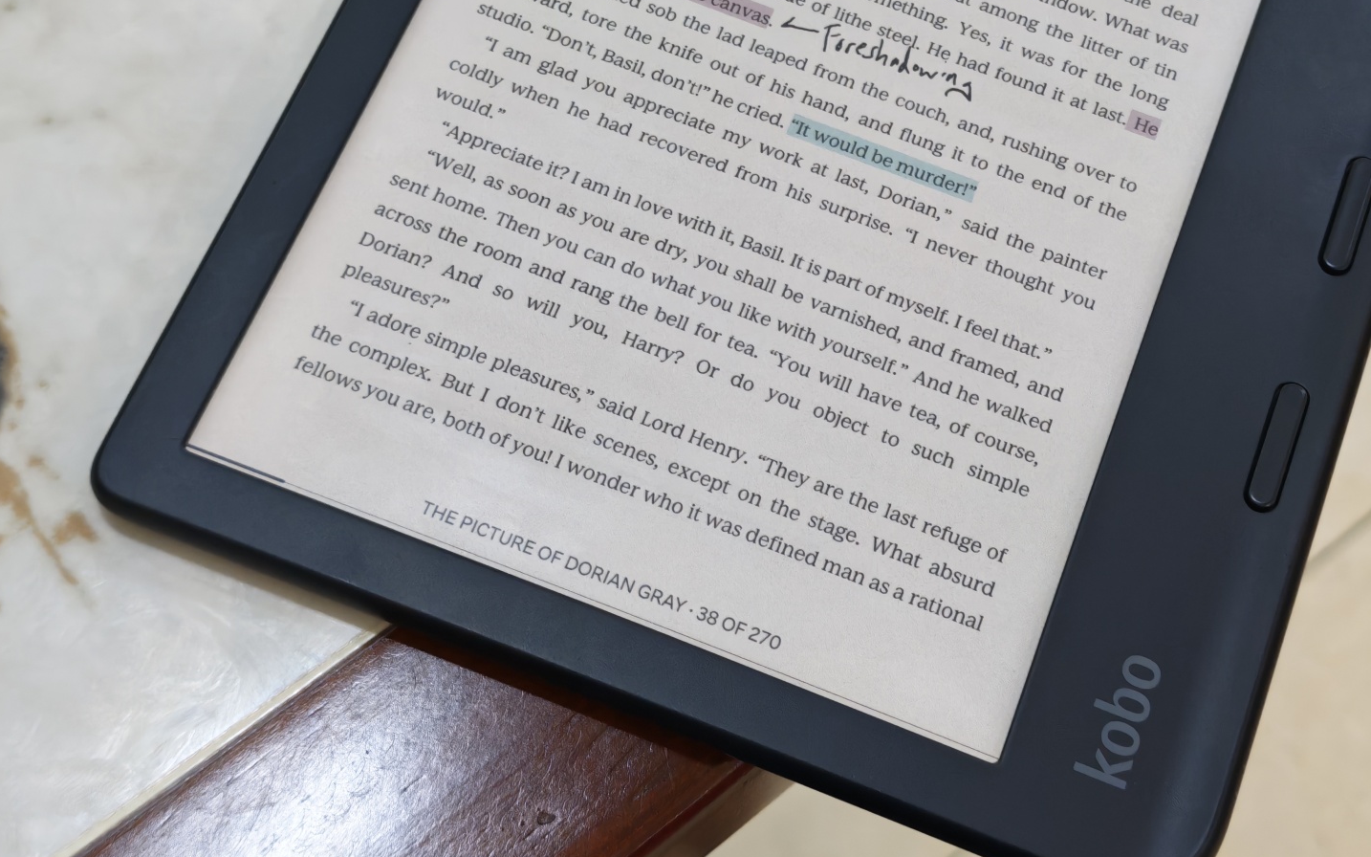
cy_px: 232
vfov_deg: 19.0
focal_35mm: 68
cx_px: 828
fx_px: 2541
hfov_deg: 30.1
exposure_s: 1/50
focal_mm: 5.4
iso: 200
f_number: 1.6
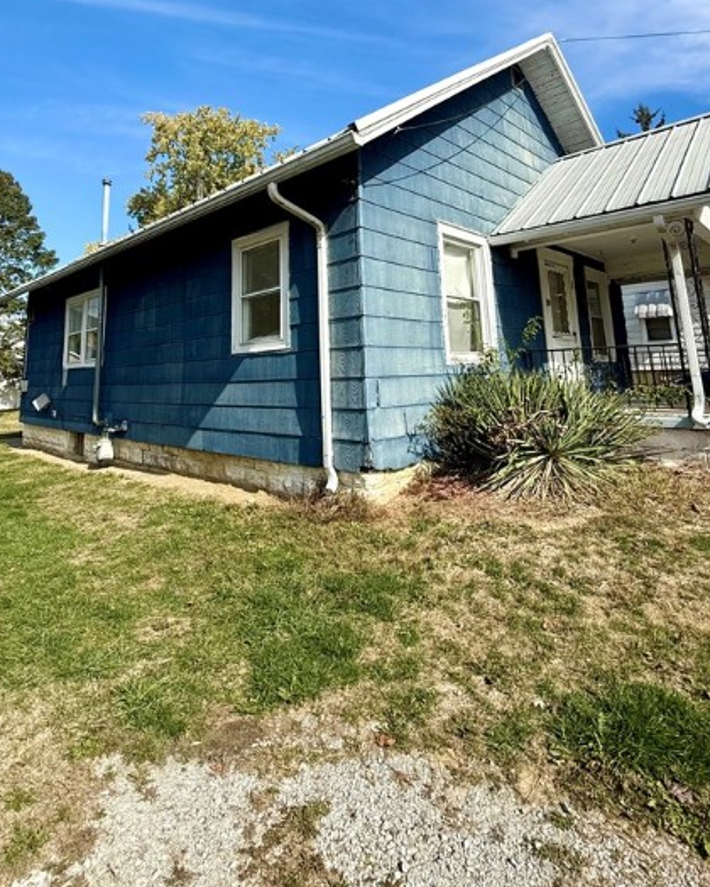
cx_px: 326
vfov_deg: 77.2
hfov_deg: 68.0
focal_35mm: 20
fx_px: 525
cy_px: 279
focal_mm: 2.22
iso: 50
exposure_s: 1/1464
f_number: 2.2
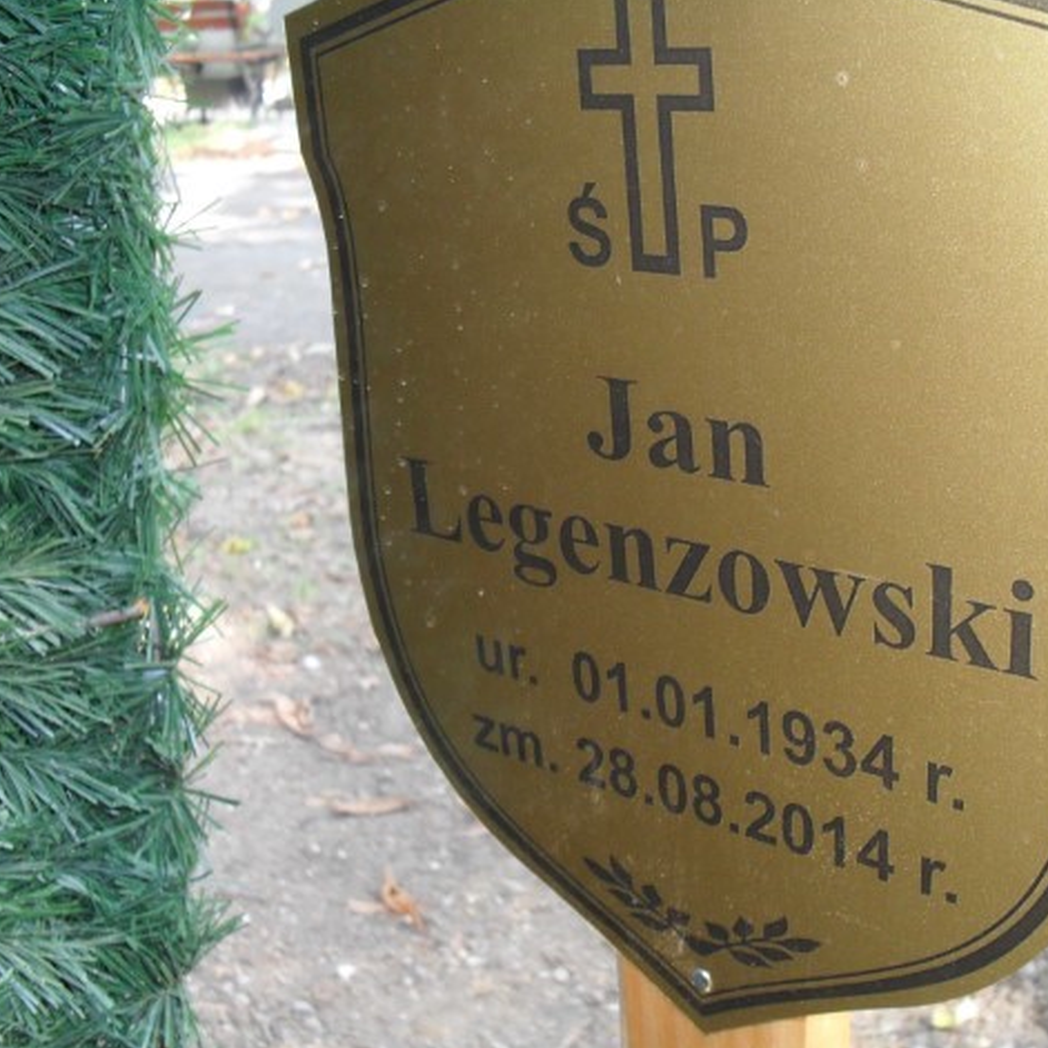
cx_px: 676
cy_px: 521
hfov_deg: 39.7
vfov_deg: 40.0
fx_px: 1439
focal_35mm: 42
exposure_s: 1/45
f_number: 3.2
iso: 200
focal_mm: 6.3
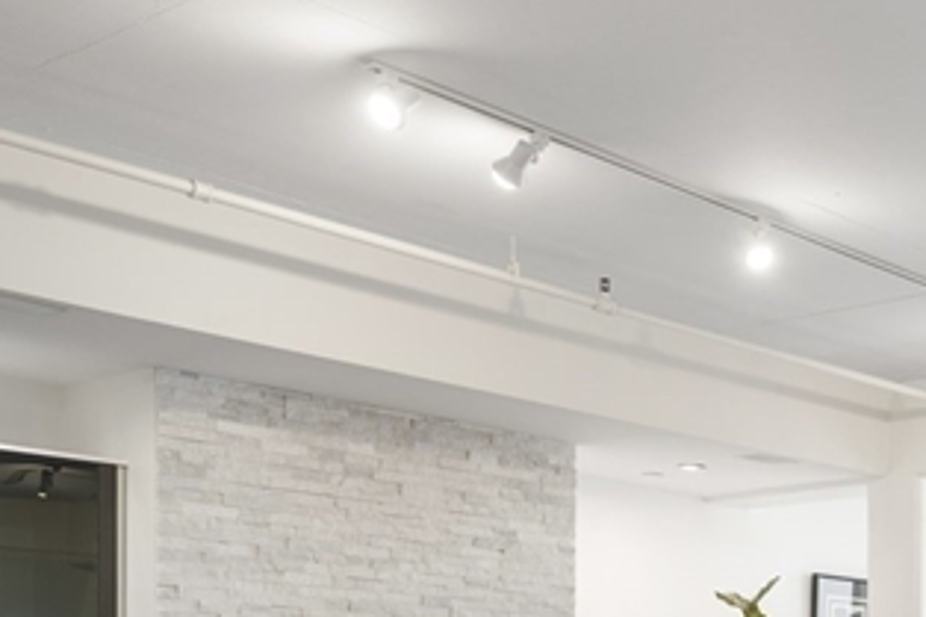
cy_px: 719
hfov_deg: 27.9
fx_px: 1594
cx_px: 1144
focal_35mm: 62
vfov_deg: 20.6
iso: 100
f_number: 7.1
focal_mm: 19
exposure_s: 1
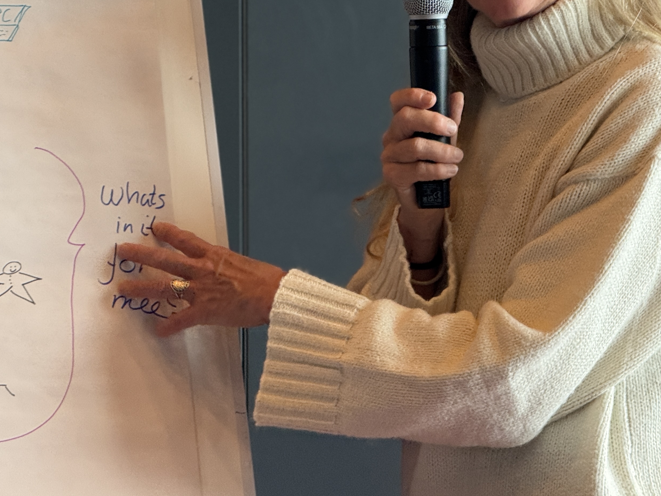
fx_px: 3742
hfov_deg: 10.1
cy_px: 114
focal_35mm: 196
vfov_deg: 7.6
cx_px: 422
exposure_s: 1/60
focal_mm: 15.66
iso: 250
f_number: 2.8
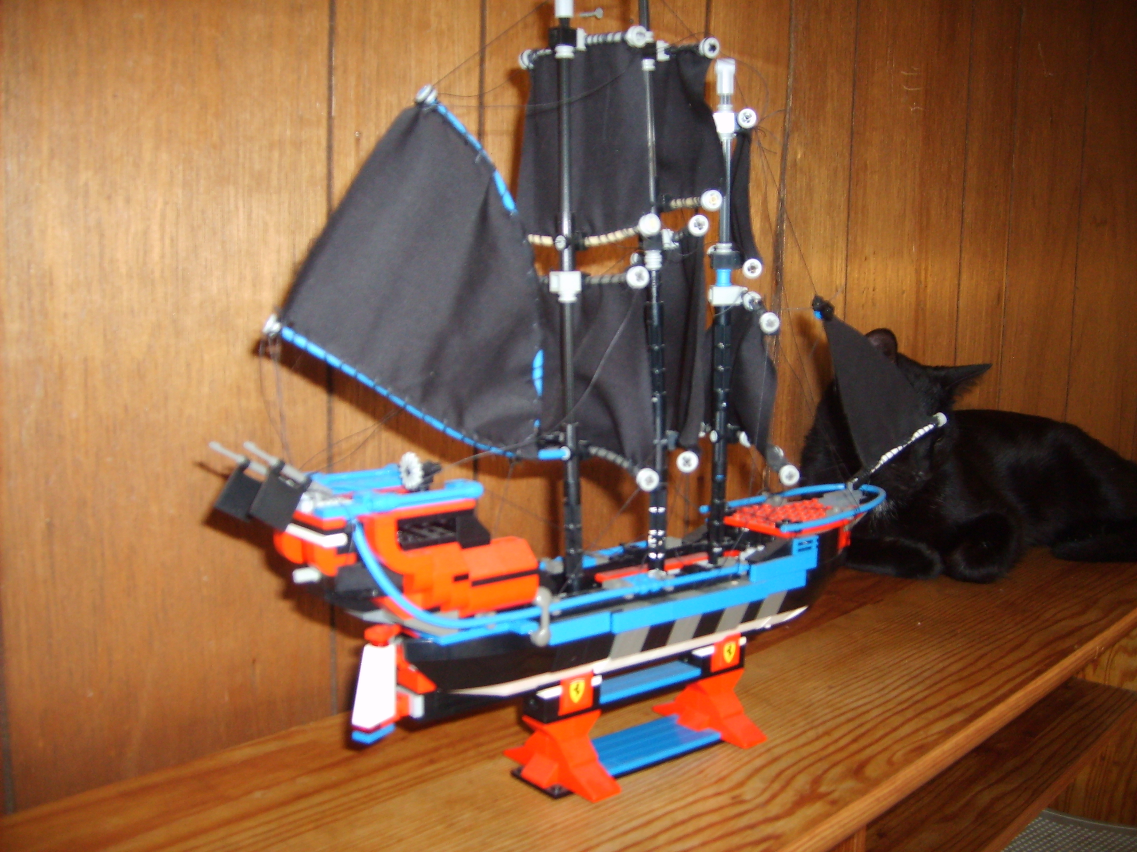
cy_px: 426
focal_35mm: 35
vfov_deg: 40.7
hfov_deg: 52.6
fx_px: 1150
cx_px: 568
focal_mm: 5.8
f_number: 2.8
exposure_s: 1/45
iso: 100
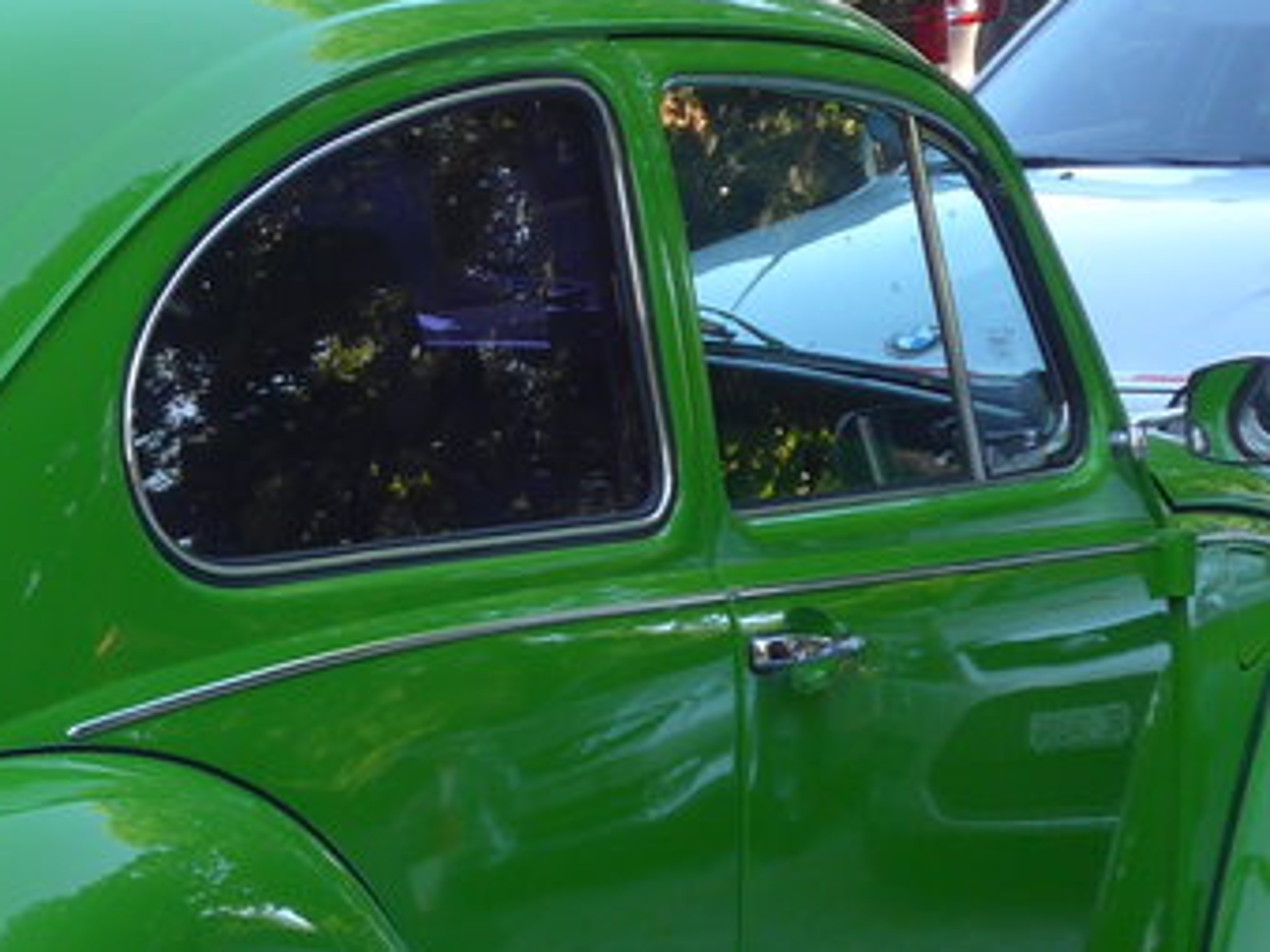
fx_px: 7665
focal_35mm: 209
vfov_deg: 7.1
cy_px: 678
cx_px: -139
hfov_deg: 9.4
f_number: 3.5
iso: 125
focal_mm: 12
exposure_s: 1/60
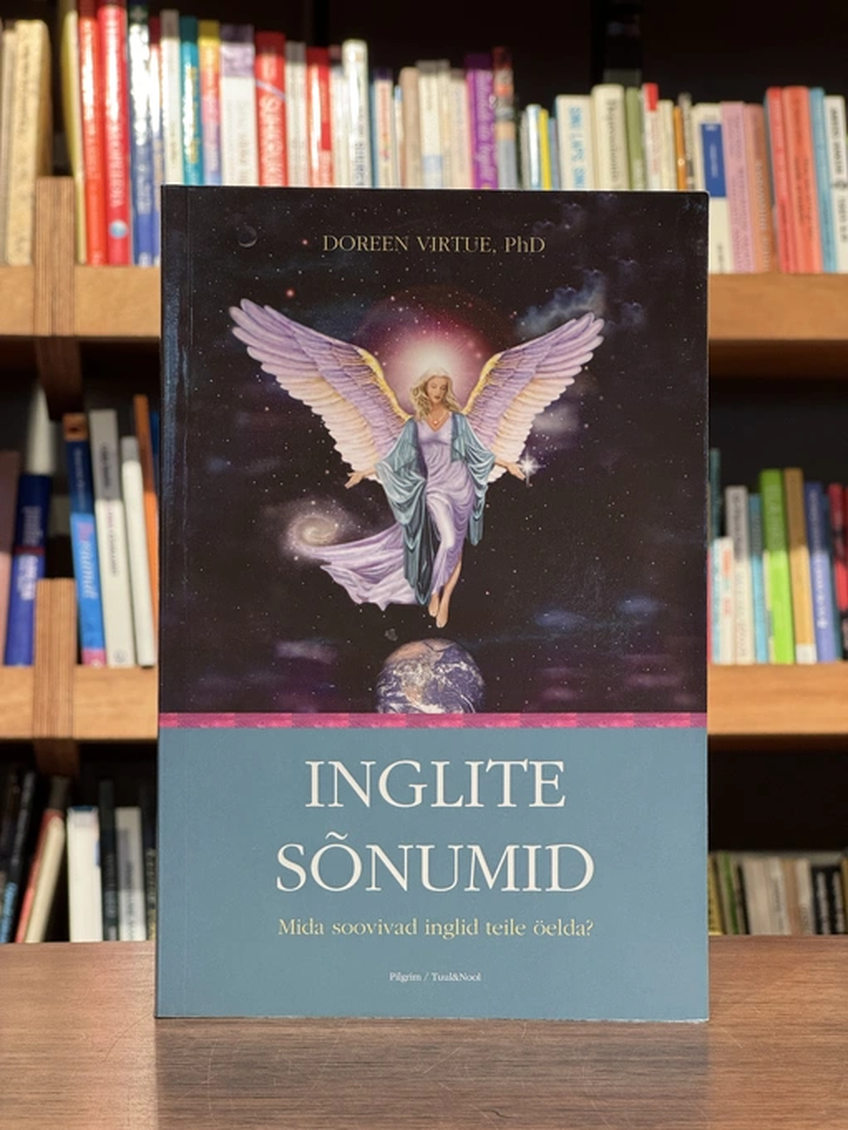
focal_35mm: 77
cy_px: 565
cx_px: 424
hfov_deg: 19.1
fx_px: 2514
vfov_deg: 25.3
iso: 250
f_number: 2.8
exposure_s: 1/63
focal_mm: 9
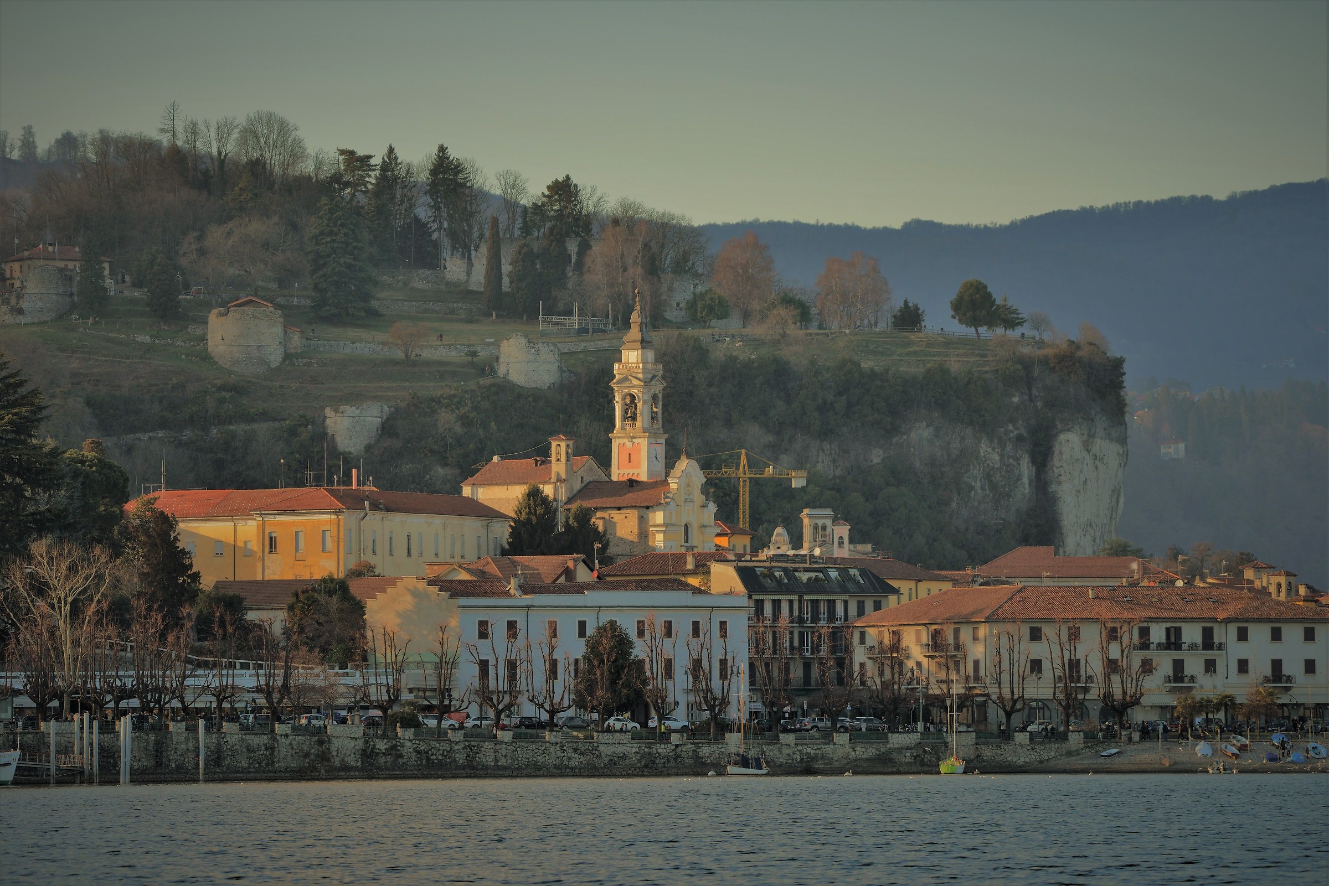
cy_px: 443
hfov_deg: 10.3
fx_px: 7384
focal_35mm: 200
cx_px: 664
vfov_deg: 6.9
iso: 100
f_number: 8
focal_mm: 200
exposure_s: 1/125
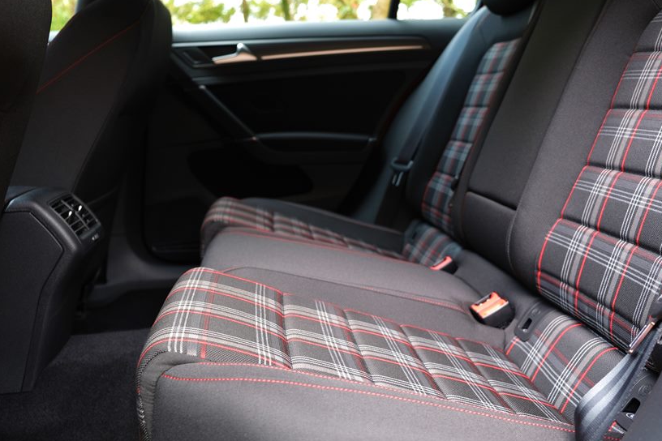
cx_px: 376
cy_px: 184
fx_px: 699
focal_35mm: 38
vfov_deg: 35.0
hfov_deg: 50.5
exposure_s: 1/30
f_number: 3.6
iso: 80
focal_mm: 20.5
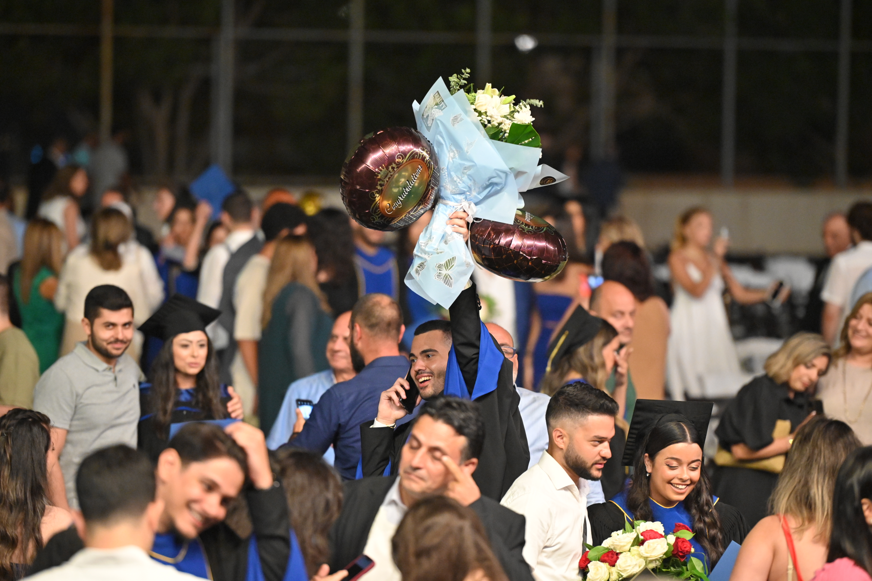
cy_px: 290
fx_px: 4843
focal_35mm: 200
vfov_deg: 6.9
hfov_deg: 10.3
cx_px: 436
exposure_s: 1/200
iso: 6400
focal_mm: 200
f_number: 2.8
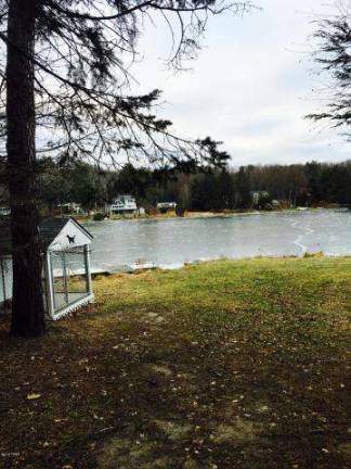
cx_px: 176
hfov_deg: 48.2
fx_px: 392
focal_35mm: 29
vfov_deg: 61.7
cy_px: 234
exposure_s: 1/120
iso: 32
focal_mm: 4.15
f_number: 2.2
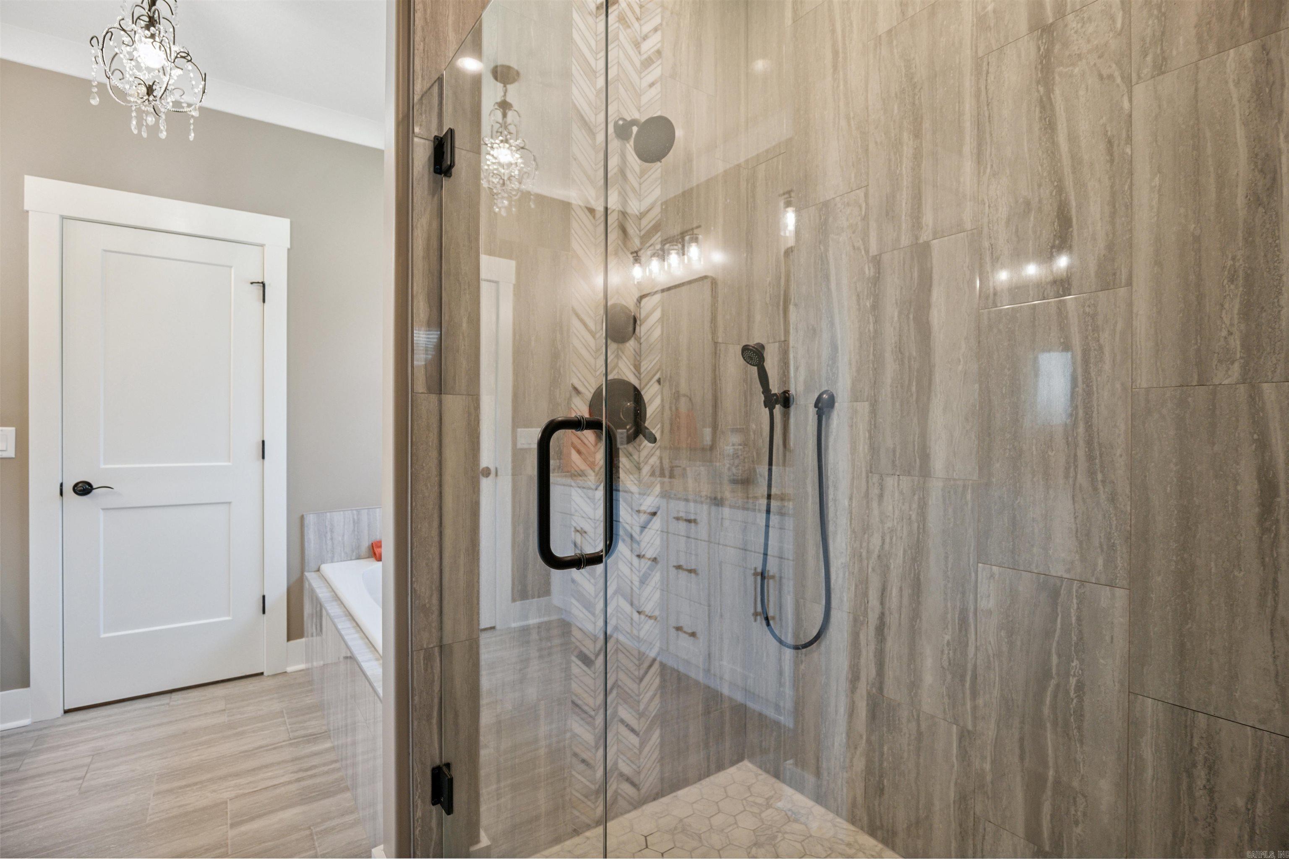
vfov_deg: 73.7
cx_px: 644
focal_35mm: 16
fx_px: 573
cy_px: 430
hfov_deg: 96.7
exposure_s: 1/80
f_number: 5.6
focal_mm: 16
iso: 1600
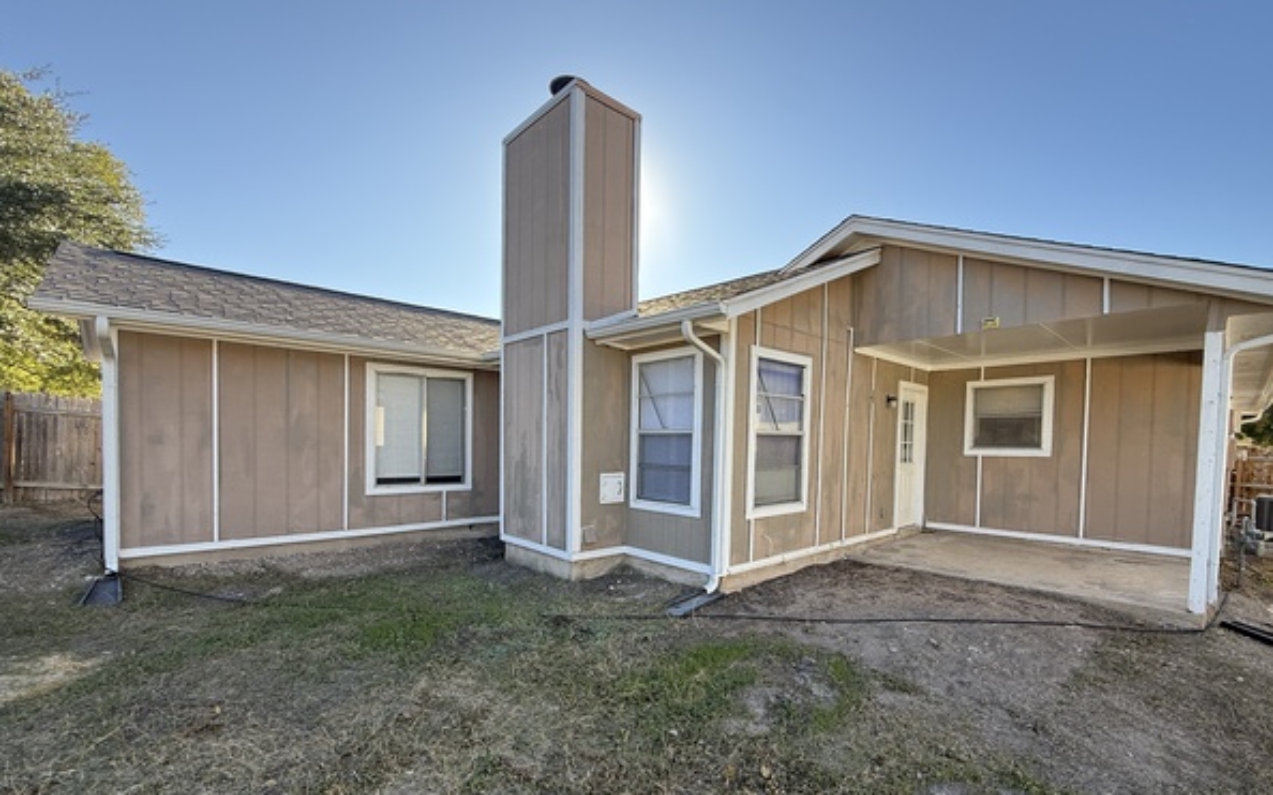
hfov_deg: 97.7
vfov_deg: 70.8
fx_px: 555
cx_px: 679
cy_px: 456
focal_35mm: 16
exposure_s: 1/328
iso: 50
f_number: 2.2
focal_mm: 2.22
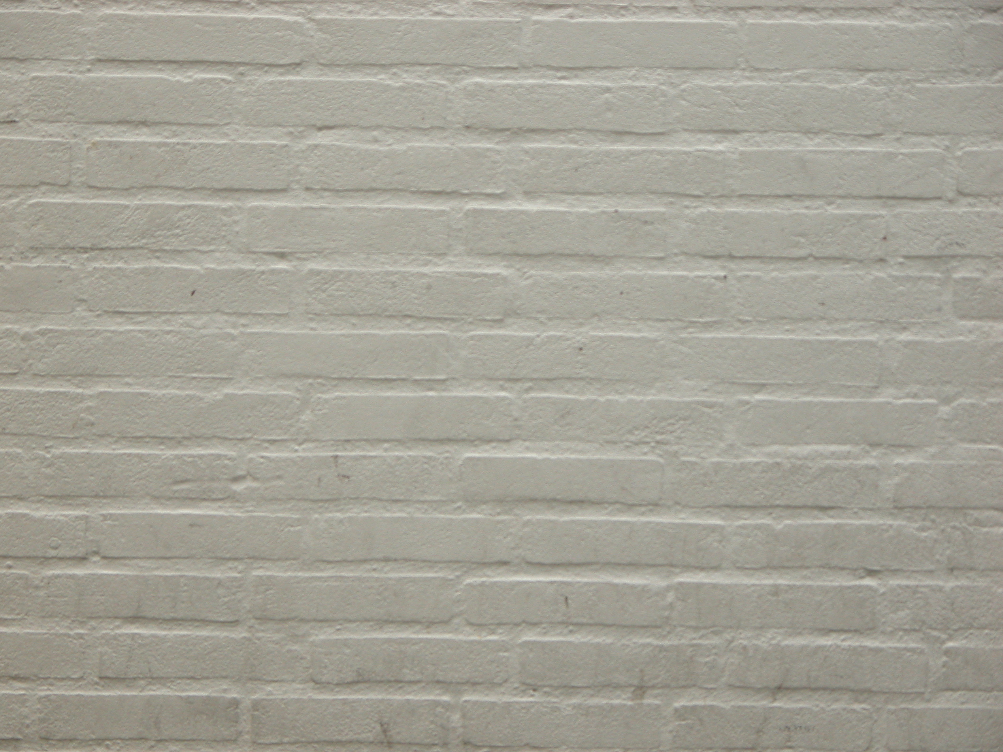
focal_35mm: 115
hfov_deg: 17.1
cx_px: 501
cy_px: 375
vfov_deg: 12.9
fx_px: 3332
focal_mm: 29.5
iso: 100
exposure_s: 1/48.7
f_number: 3.7
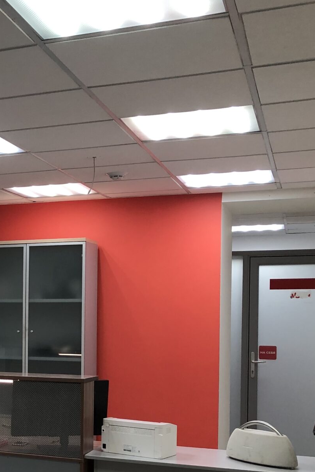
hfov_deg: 19.6
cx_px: -127
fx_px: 813
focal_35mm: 62
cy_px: 326
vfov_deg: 32.0
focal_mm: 4
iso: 20
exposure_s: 1/33
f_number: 1.8
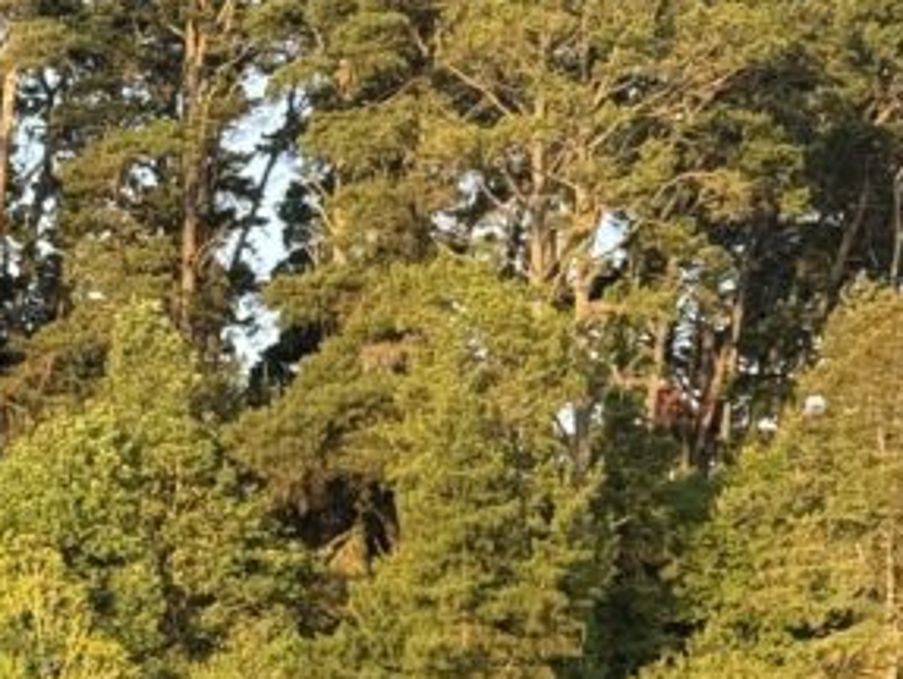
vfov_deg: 8.5
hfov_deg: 11.5
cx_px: 626
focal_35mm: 171
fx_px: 4466
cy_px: 965
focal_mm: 6.76
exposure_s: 1/493
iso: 80
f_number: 1.78
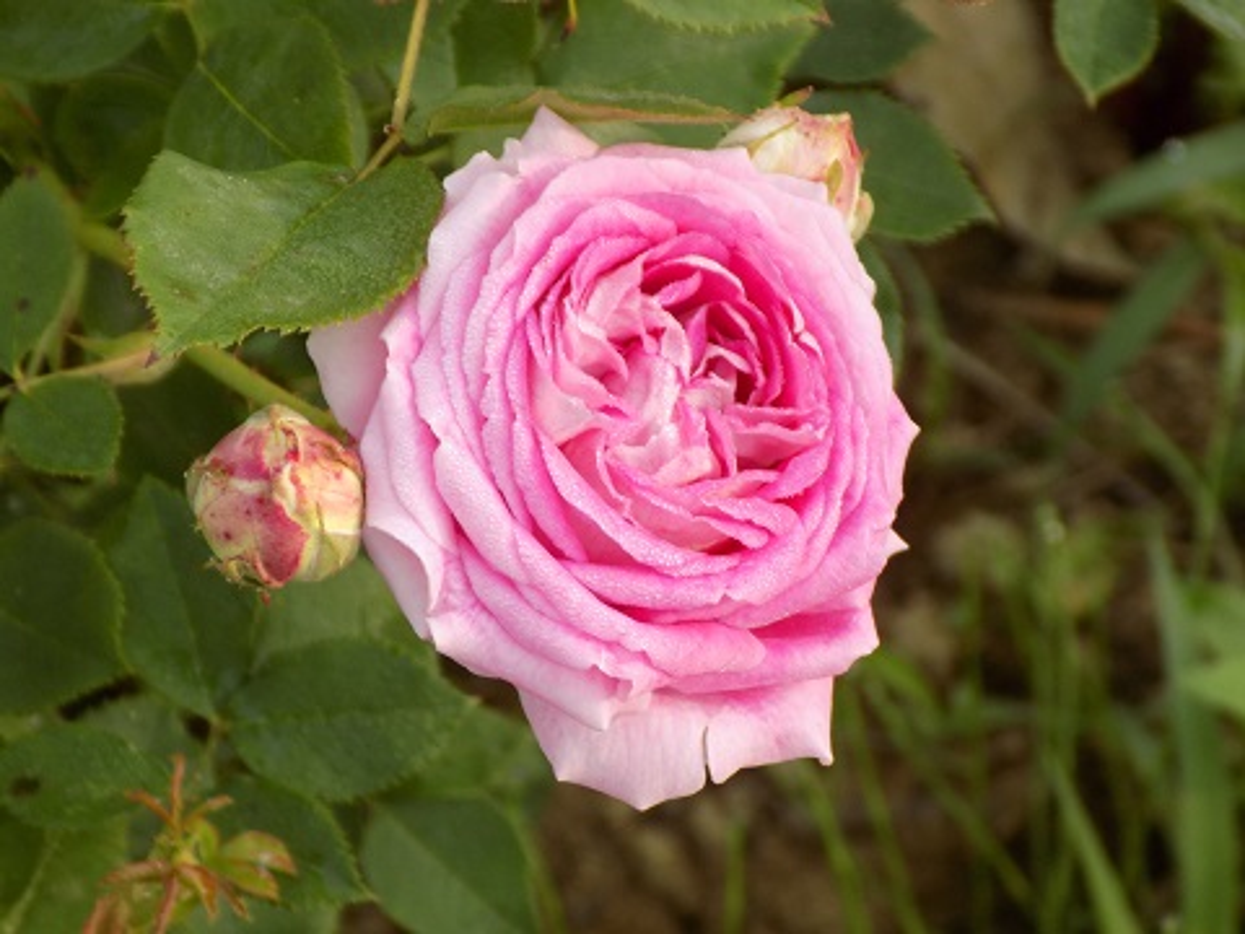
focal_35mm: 190
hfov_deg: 10.4
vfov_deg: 7.8
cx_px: 622
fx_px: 6834
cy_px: 467
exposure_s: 1/60
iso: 80
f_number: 5.4
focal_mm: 33.7
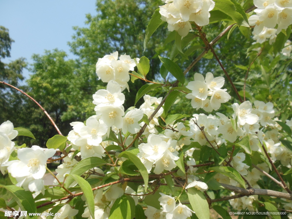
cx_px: 146
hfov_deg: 69.4
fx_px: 211
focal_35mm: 25
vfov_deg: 54.9
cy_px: 110
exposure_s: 1/1500
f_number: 3.2
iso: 125
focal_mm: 4.5
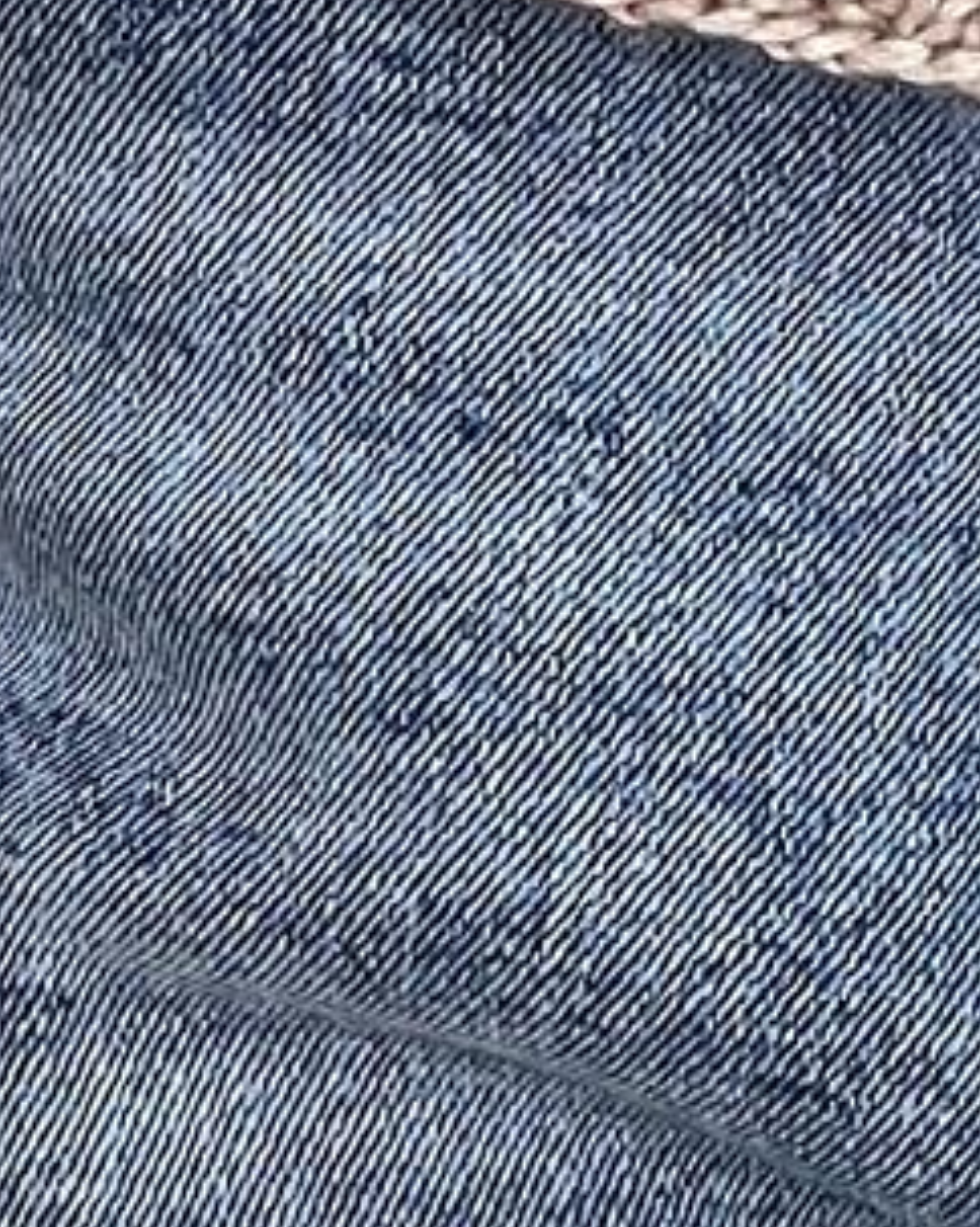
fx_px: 18001
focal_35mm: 496
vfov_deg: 3.8
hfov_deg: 3.1
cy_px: -2106
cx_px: 1822
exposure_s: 1/99
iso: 200
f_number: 2.8
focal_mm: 9
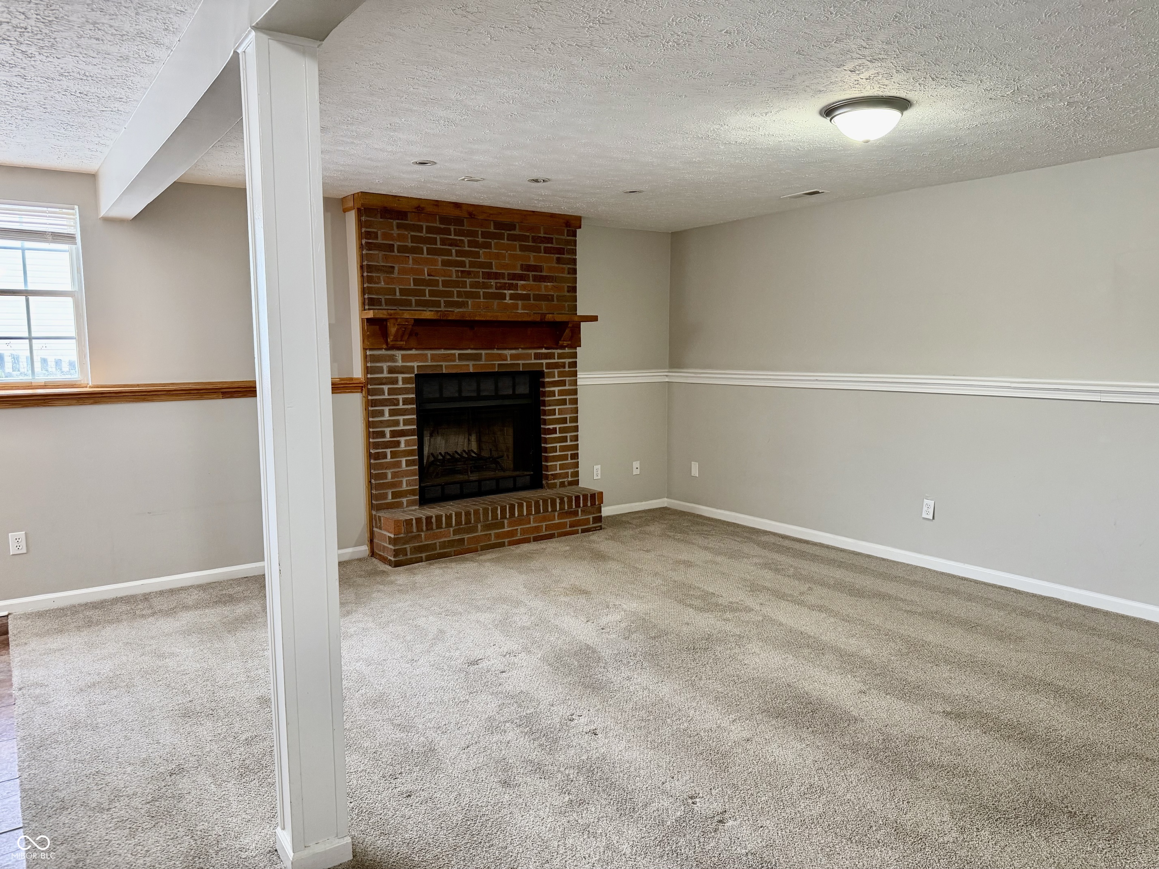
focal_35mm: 24
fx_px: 804
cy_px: 434
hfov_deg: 71.6
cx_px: 580
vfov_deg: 56.8
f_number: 1.78
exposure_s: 1/60
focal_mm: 6.76
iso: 250
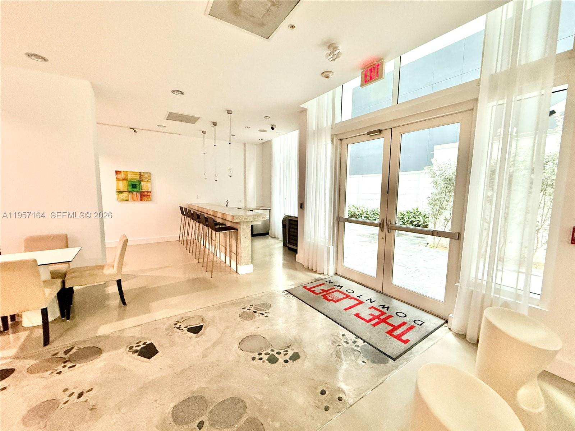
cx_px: 288
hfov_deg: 102.1
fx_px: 233
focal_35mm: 14
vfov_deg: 85.7
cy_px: 216
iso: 320
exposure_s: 1/60
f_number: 2.2
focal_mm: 2.22
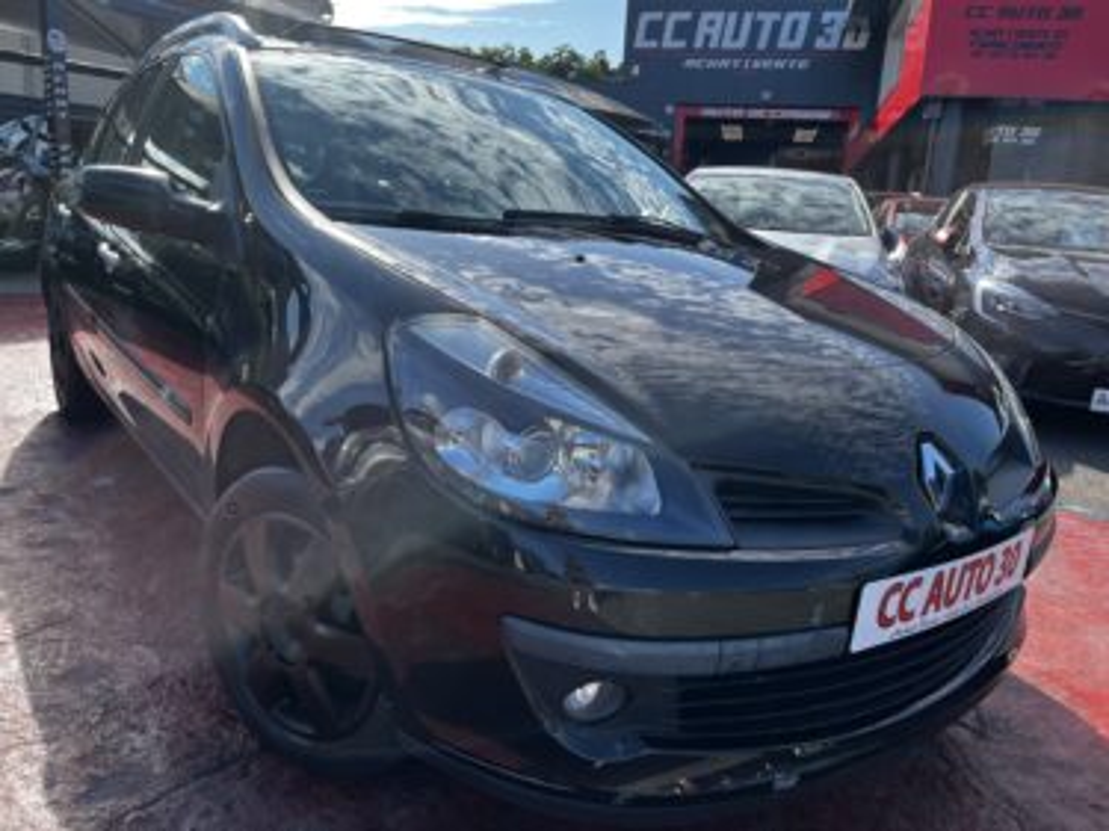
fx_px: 833
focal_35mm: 26
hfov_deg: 67.3
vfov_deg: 53.0
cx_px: 554
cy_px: 416
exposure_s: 1/1325
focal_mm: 5.1
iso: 50
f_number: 1.6
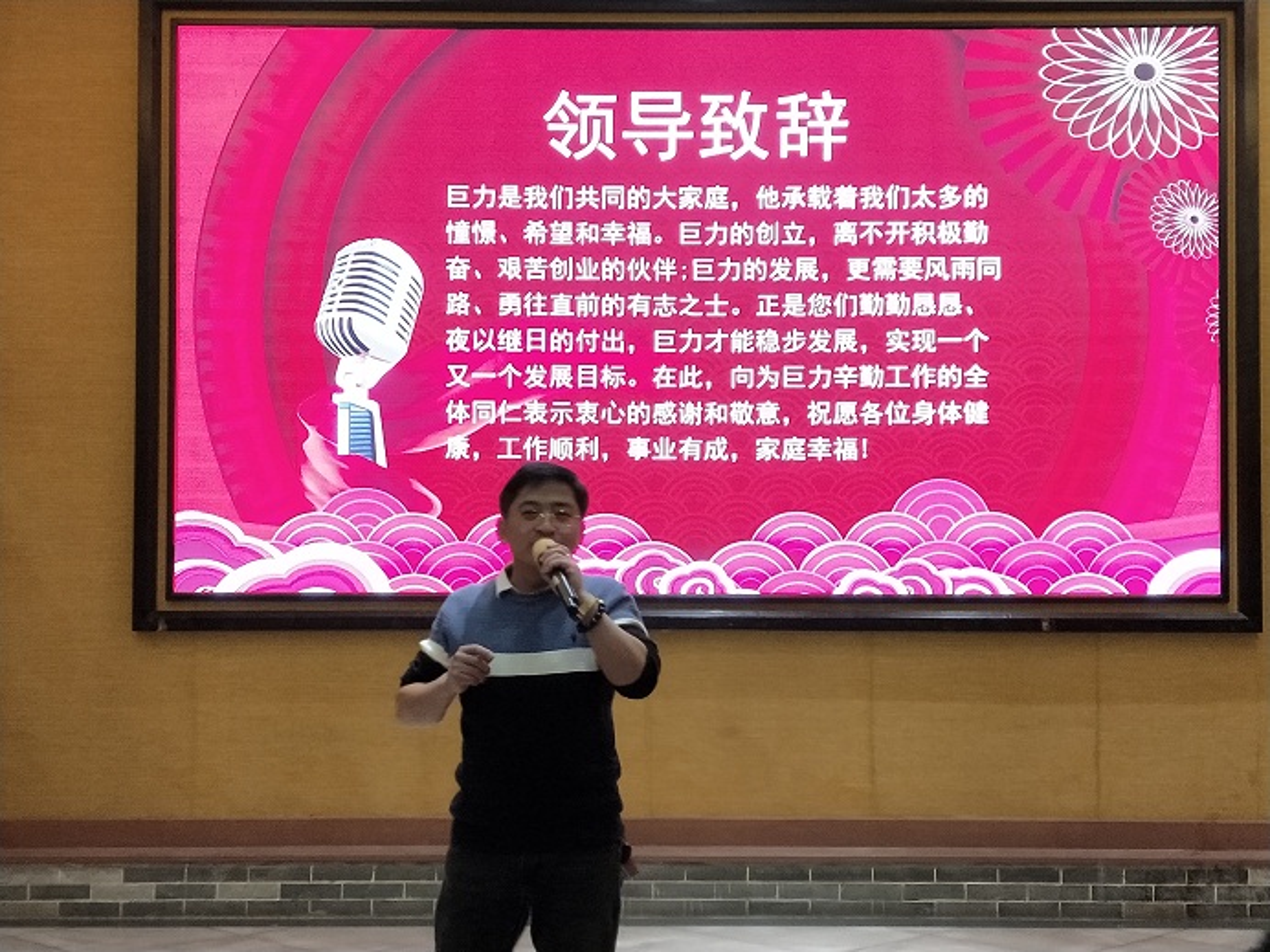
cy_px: 476
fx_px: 844
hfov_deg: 73.9
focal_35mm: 23
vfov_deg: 58.9
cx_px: 635
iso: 276
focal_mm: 3.99
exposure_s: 1/33
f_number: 1.7
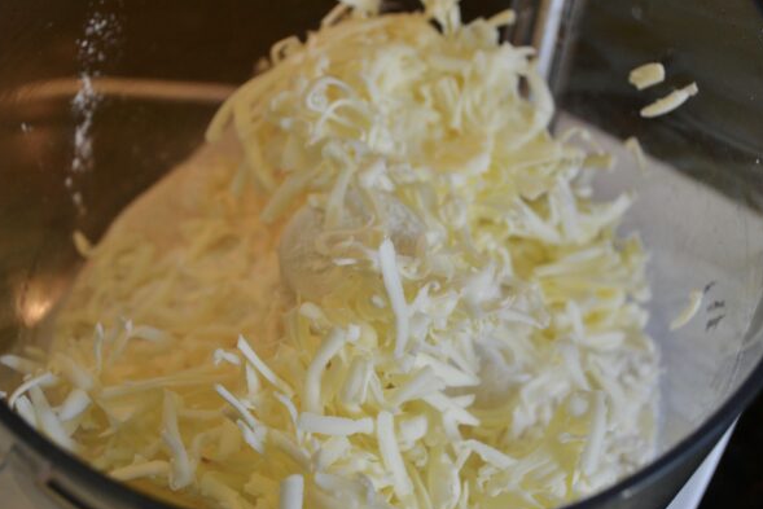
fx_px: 1166
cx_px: 378
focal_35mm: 55
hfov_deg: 36.2
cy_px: 256
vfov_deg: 24.6
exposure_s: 1/60
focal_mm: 36
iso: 560
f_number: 5
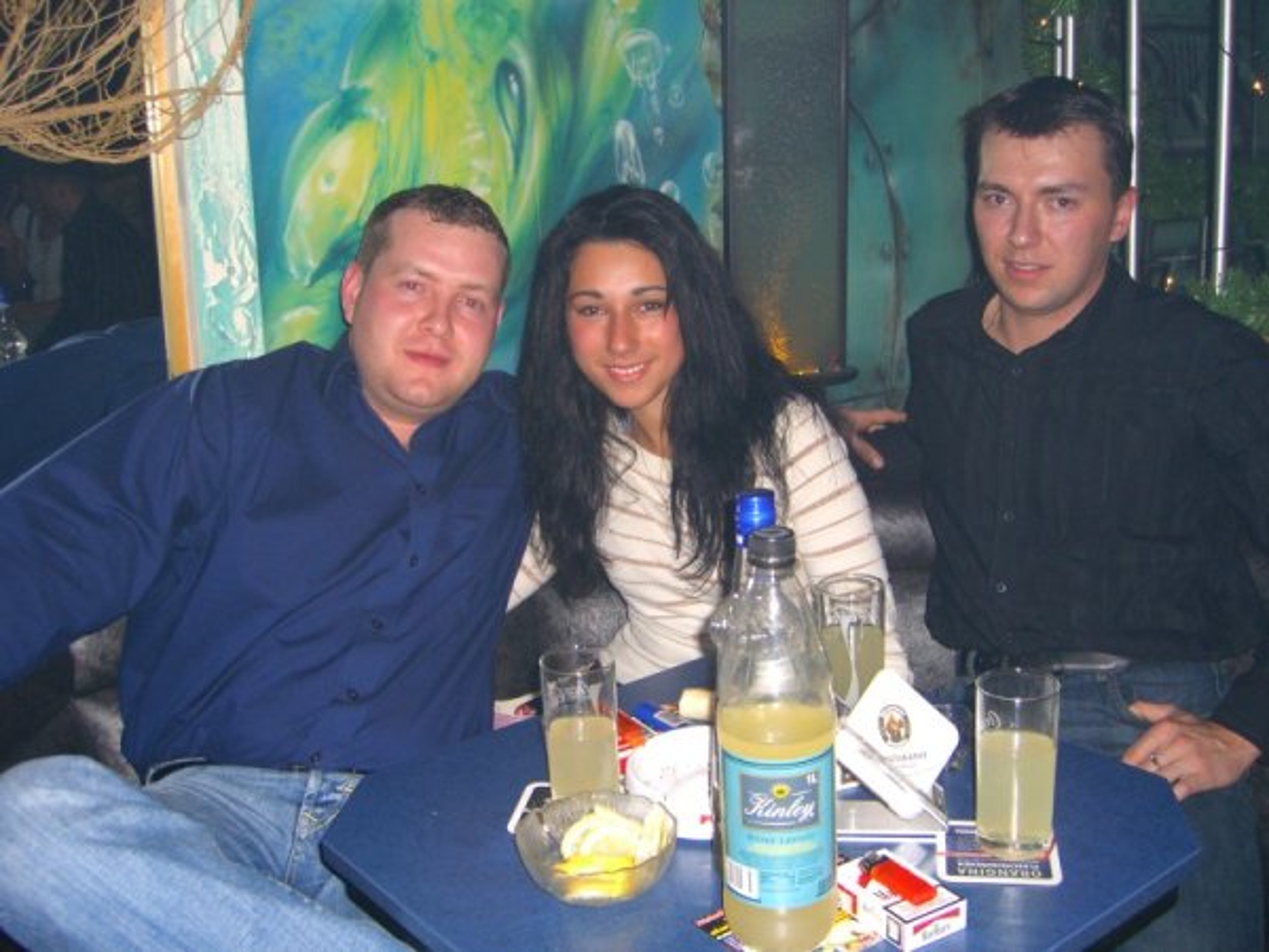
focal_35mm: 38
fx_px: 1393
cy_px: 476
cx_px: 634
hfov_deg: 49.0
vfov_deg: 37.7
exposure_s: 1/60
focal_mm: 7.9
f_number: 2.8
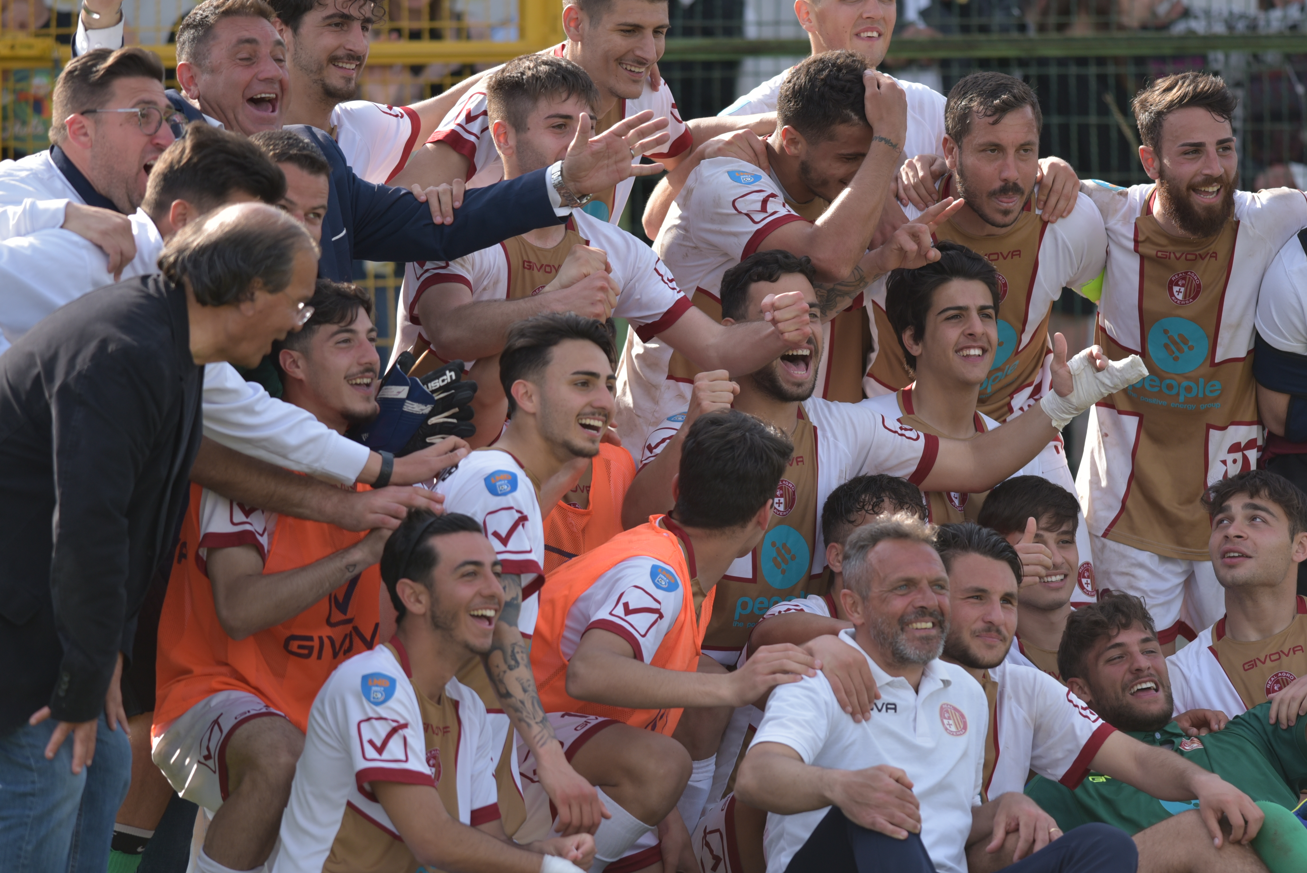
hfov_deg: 5.6
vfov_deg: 3.7
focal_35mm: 369
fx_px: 13401
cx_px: 703
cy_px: 463
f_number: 4.5
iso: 400
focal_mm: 300
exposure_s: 1/1250
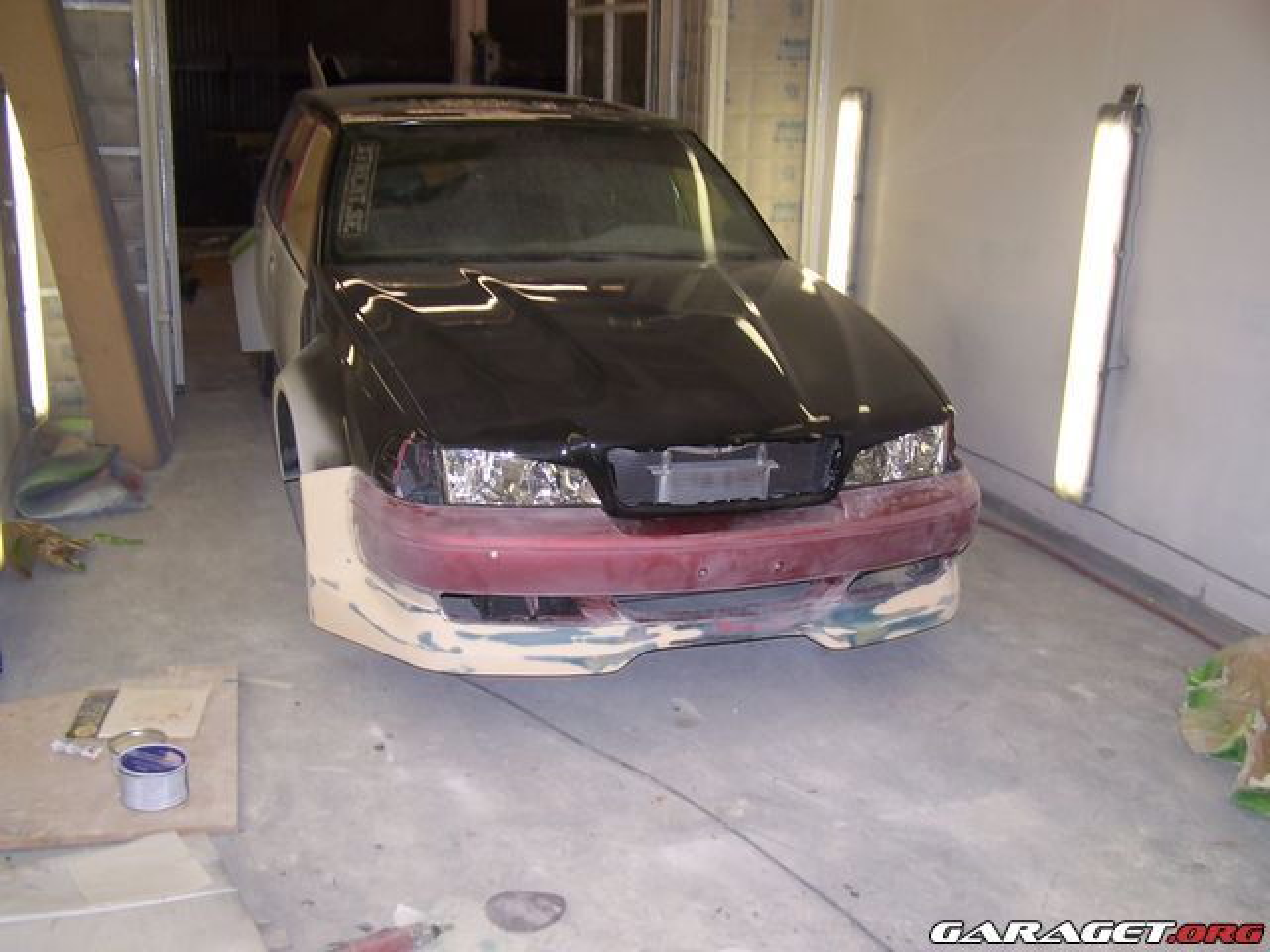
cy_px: 476
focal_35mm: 38
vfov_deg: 37.7
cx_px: 635
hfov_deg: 49.0
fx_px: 1394
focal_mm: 6.3
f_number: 2.8
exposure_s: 1/60
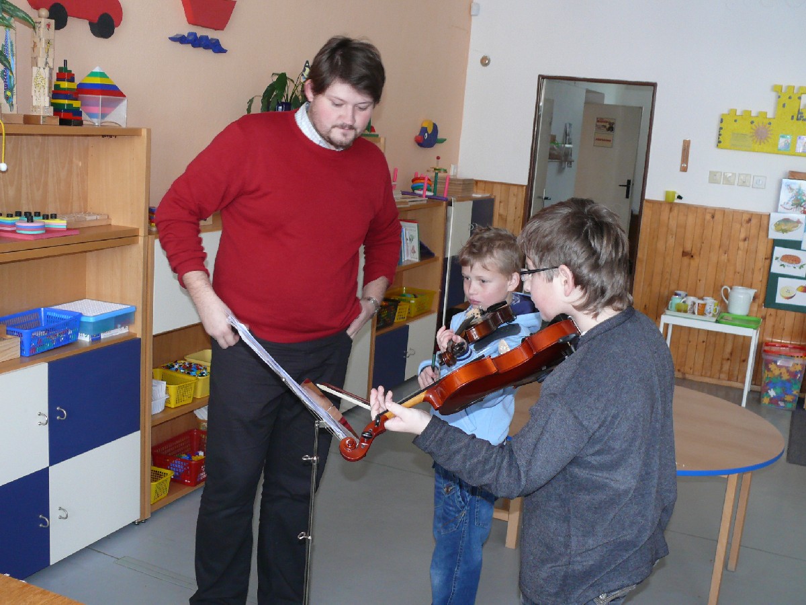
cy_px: 302
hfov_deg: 45.8
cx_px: 403
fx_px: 955
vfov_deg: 35.1
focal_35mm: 41
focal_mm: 8.2
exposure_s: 1/30
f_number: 2.8
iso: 200
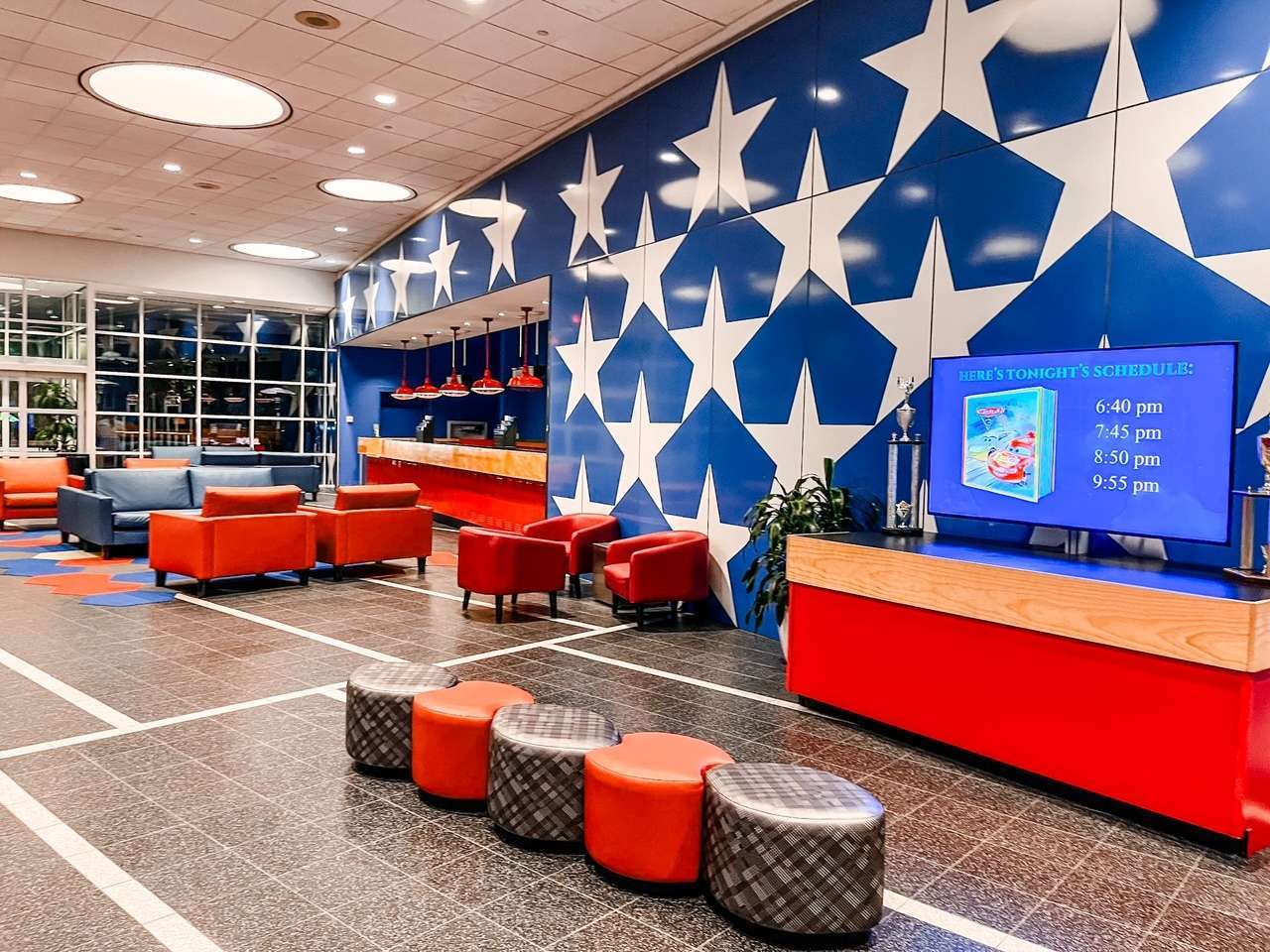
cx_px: 635
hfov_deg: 67.3
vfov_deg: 53.1
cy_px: 476
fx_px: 954
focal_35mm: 26
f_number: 1.6
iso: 400
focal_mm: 5.1
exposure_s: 1/40
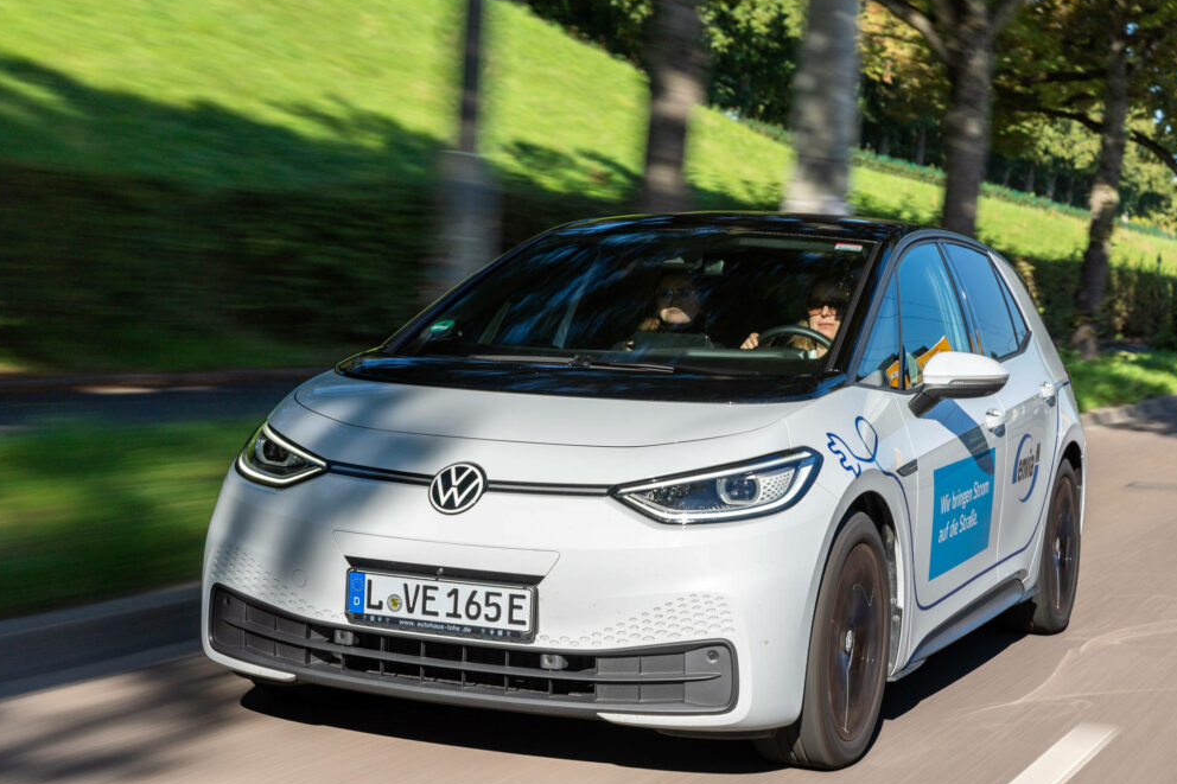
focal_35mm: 65
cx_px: 578
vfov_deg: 20.9
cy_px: 396
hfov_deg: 31.0
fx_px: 2122
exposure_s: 1/25
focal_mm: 62.9
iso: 200
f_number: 5.6
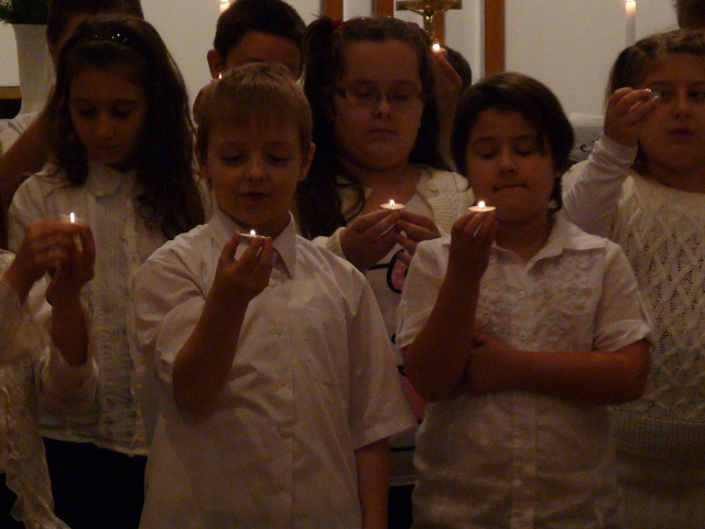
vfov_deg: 4.8
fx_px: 6334
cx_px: 352
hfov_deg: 6.4
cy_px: 264
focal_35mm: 311
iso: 400
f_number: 3.7
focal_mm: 31.2
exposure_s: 1/40
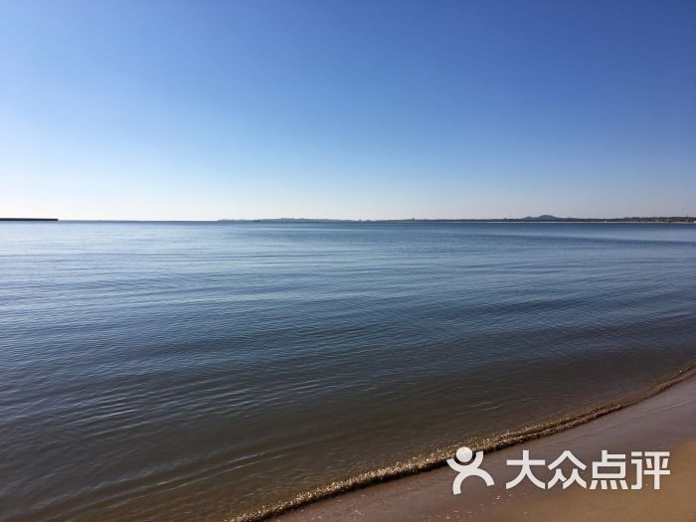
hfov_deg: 61.7
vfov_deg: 48.2
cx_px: 348
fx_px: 583
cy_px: 261
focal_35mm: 29
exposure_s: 1/3846
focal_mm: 4.15
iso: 25
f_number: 2.2
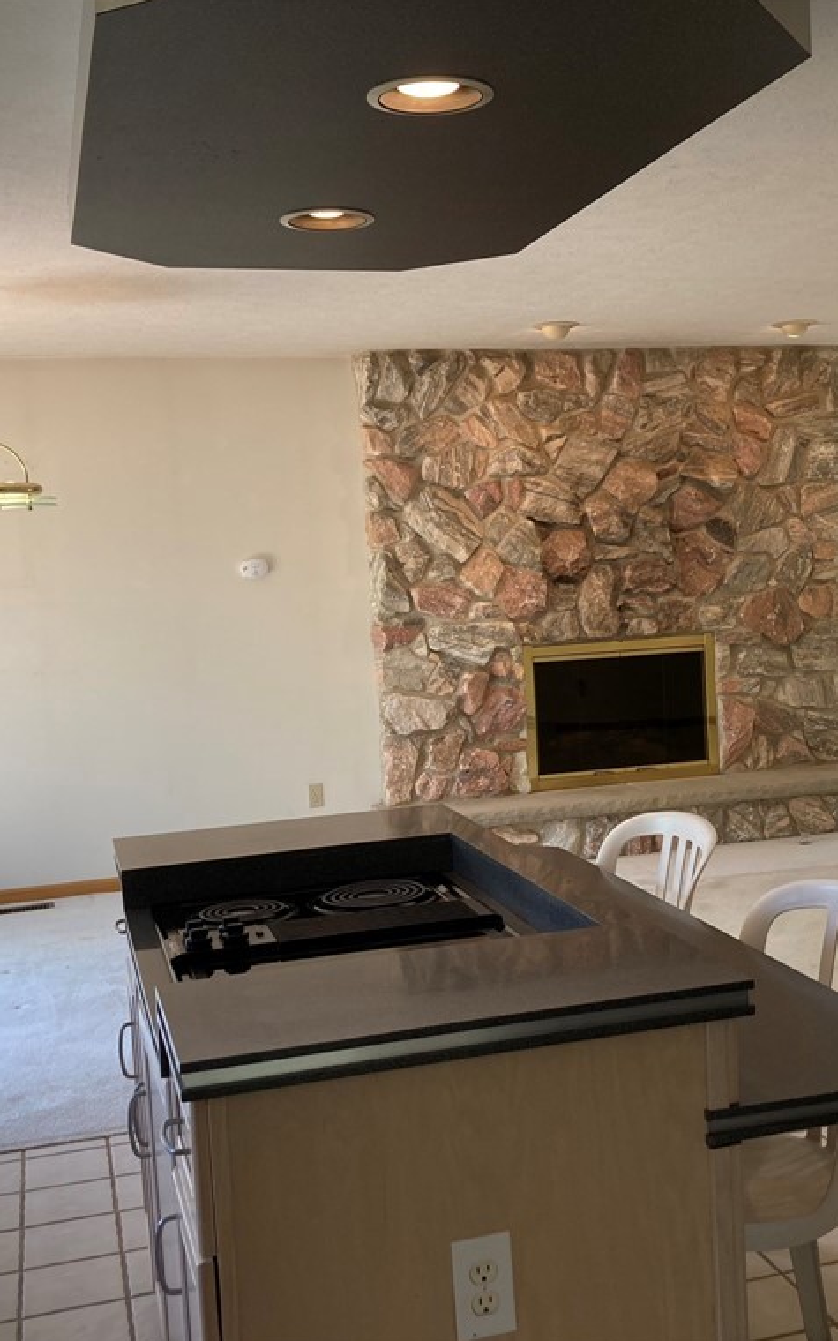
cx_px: 506
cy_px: 672
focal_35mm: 40
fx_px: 1462
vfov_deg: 49.3
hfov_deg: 31.9
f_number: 1.8
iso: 40
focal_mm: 3.99
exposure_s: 1/120
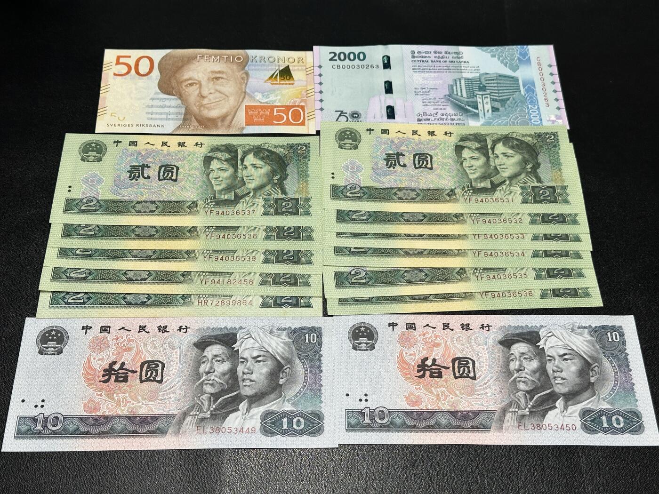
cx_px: 330
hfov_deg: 39.7
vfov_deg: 30.3
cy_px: 247
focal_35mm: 48
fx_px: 914
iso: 80
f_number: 1.78
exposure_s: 1/50
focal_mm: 6.86
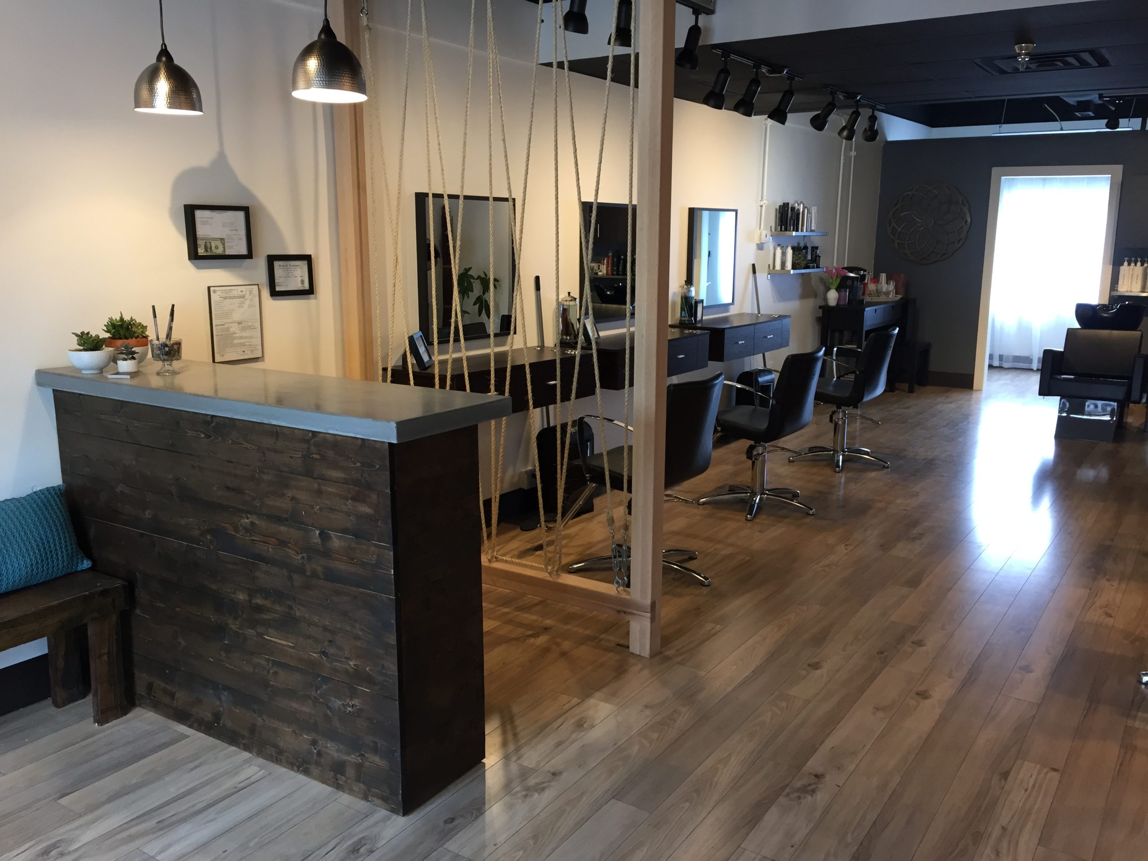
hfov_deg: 61.7
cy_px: 430
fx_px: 962
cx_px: 574
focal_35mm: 29
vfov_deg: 48.2
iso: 64
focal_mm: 4.15
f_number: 2.2
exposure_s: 1/30
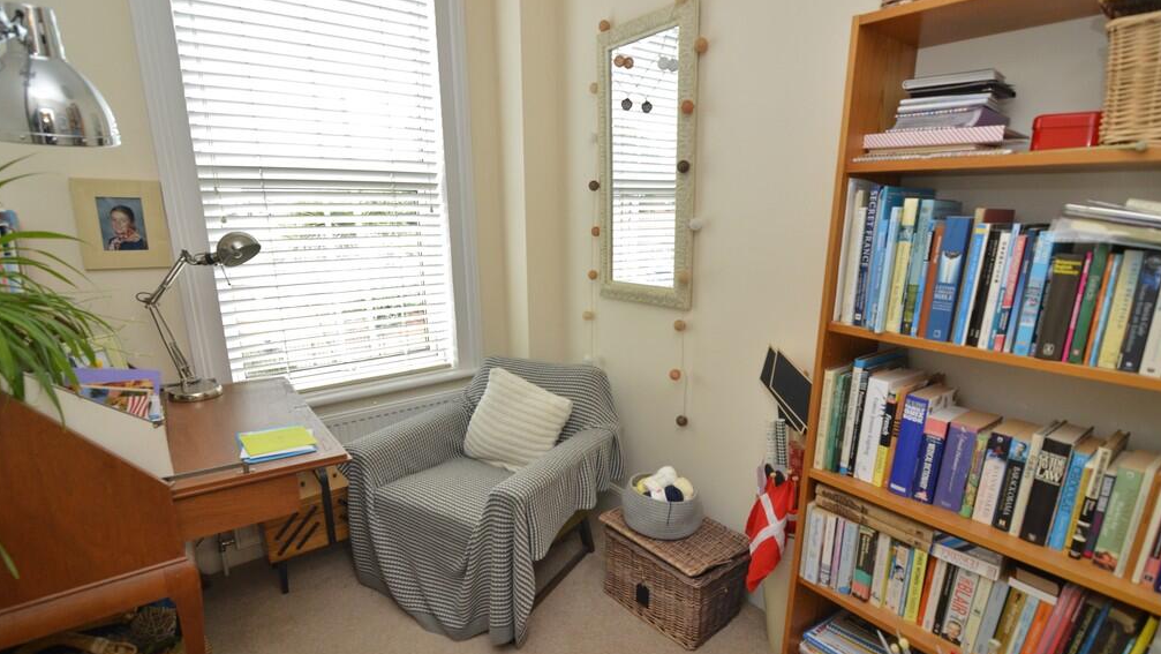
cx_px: 582
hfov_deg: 94.2
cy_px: 361
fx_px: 540
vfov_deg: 62.2
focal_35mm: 18
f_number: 4
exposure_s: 1/60
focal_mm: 11
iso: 900
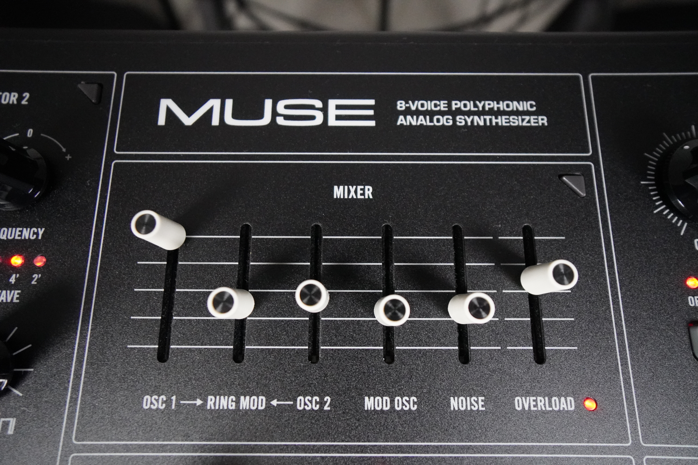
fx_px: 407
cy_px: 232
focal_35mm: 21
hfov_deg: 81.2
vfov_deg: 59.5
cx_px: 349
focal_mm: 14
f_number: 4
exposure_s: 1/50
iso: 6400
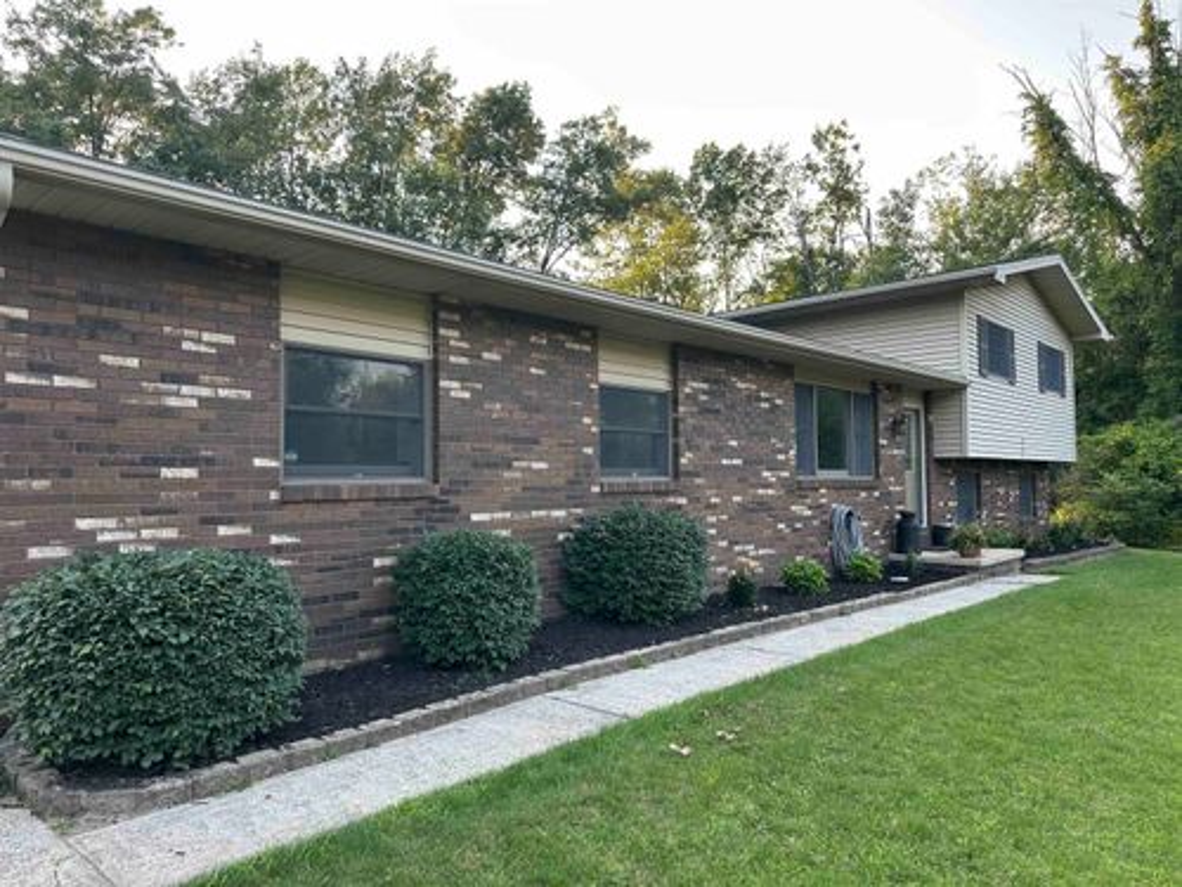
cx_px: 591
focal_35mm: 24
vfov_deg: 56.8
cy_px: 444
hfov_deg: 71.6
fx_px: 820
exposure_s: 1/248
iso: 80
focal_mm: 6.86
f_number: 1.78
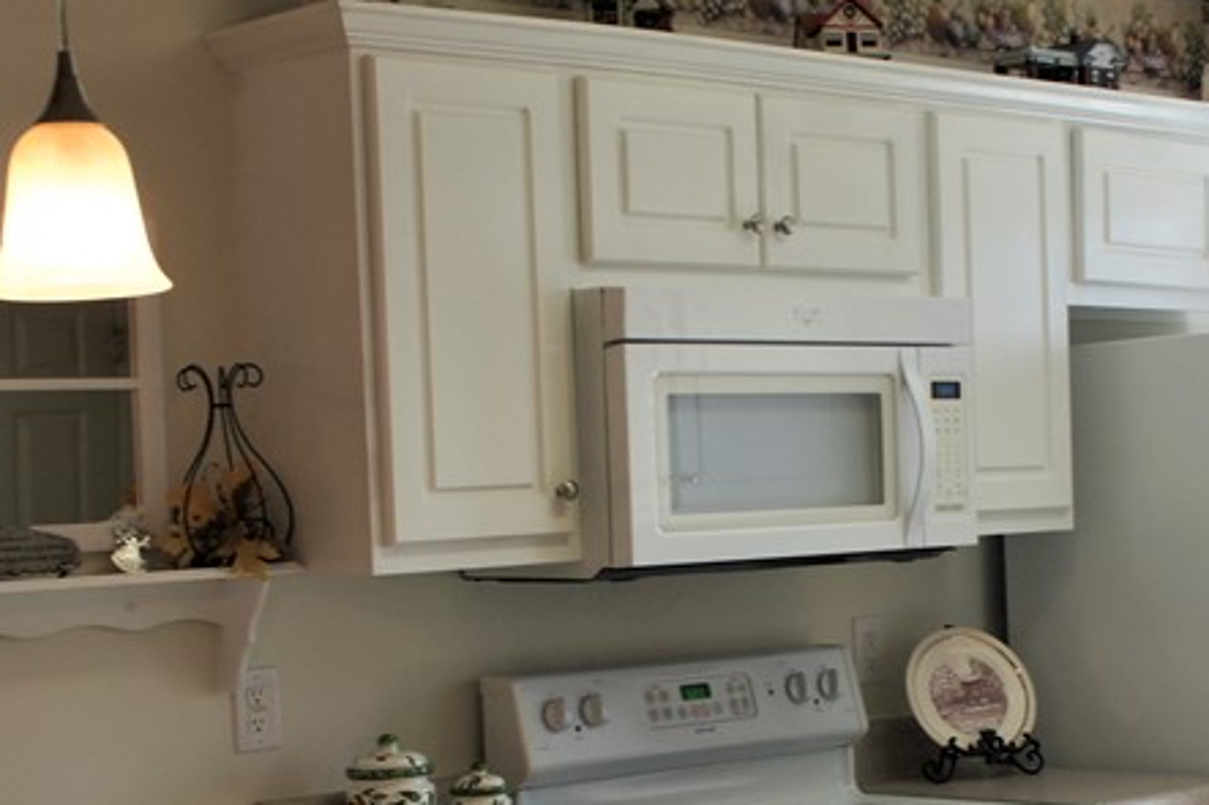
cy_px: 673
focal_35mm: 77
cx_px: 872
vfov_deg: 17.5
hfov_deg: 26.0
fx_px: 2592
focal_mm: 21
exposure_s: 1/60
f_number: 5
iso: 200
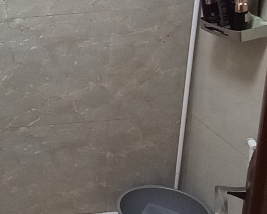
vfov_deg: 29.6
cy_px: 83
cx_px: -36
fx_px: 403
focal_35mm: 51
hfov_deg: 31.8
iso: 160
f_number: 2.2
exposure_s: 1/30
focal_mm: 1.13
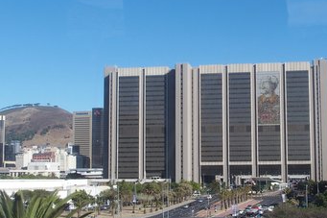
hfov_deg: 47.4
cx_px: 153
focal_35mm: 41
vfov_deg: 32.1
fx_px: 372
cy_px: 159
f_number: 3.5
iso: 100
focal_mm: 6
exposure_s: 1/640
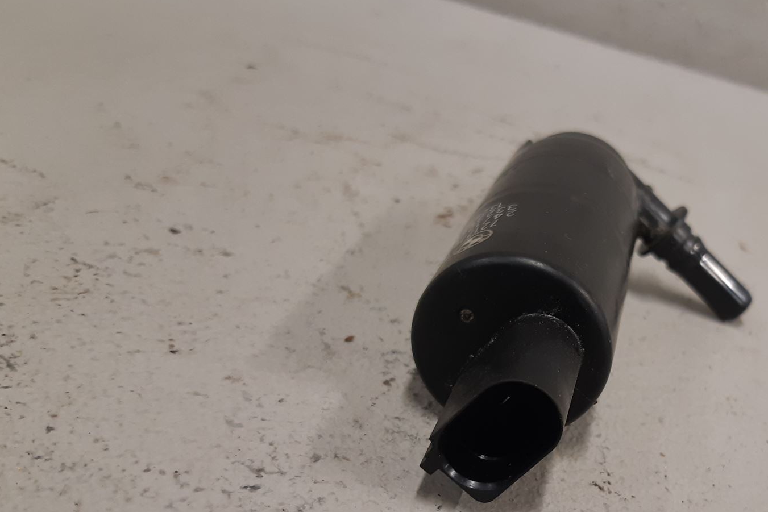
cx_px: 552
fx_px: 875
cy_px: 358
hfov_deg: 46.1
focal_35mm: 41
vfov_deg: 32.3
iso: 125
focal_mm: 3.93
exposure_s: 1/50
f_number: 1.7
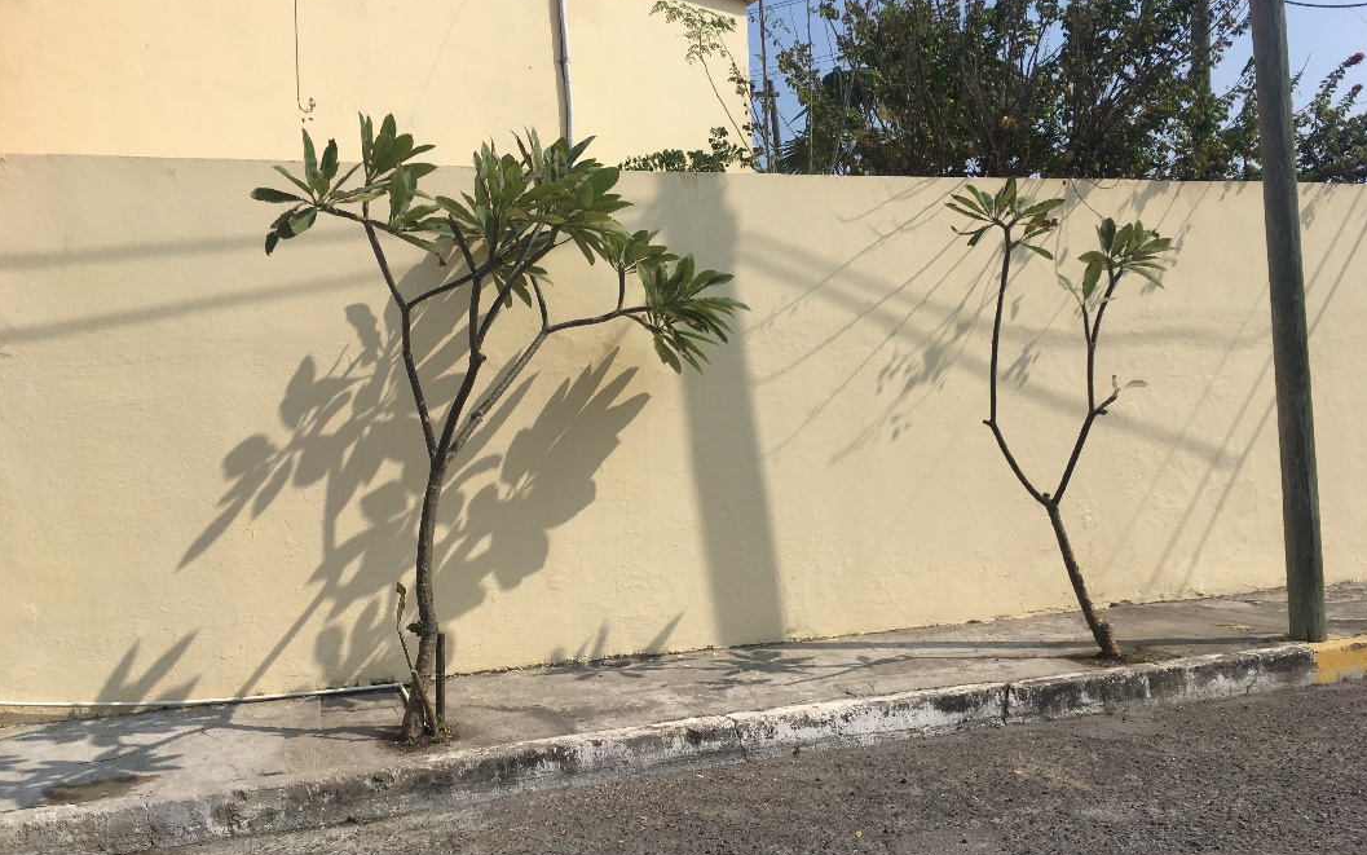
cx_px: 684
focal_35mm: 31
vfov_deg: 40.6
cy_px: 396
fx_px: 1155
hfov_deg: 61.2
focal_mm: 4.15
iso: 25
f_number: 2.2
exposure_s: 1/3205
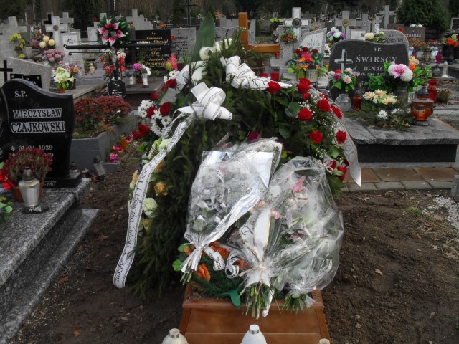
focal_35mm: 35
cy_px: 172
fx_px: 464
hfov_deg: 52.6
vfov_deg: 40.7
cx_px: 230
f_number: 3.2
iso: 100
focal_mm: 6.3
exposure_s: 1/250
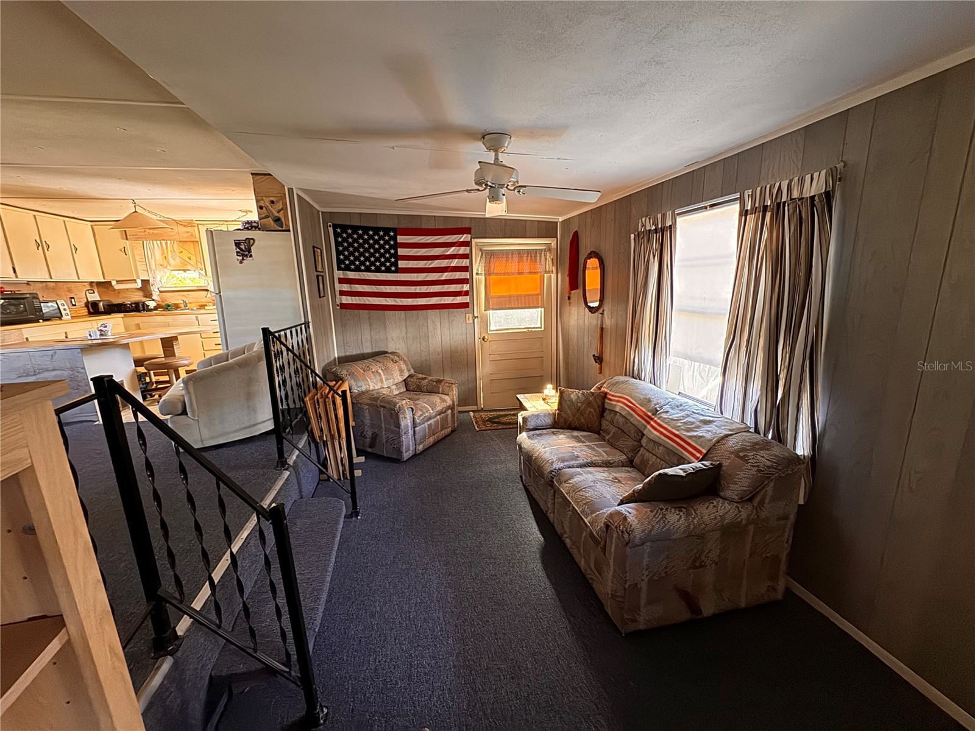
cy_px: 366
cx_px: 488
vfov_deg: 85.7
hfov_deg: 102.1
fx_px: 394
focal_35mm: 14
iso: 800
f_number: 2.2
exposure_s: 1/60
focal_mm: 2.22
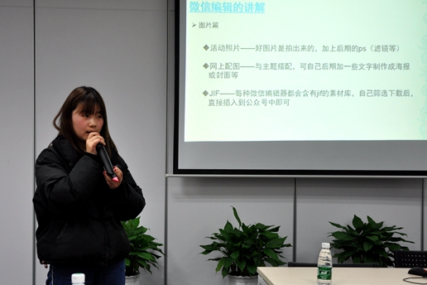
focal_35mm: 52
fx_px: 617
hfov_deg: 38.1
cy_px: 171
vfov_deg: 25.9
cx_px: 177
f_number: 4.5
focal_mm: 28
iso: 640
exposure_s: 1/80
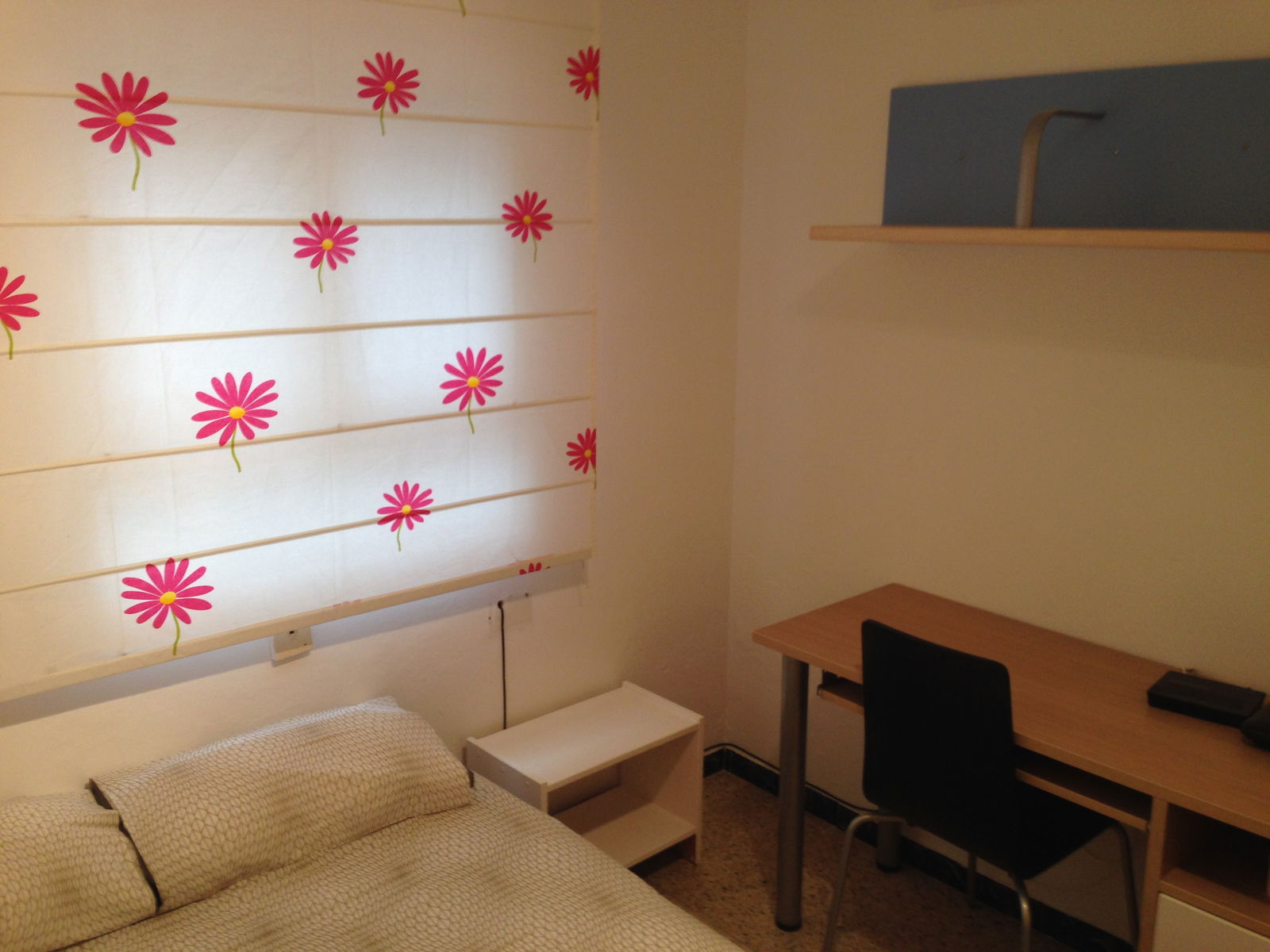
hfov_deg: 55.4
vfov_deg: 42.9
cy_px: 476
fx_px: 1211
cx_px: 635
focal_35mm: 33
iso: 64
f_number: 2.4
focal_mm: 4.12
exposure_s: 1/20
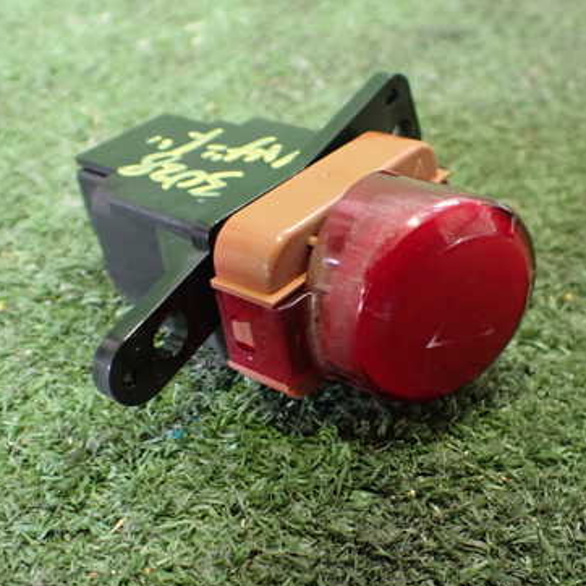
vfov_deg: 38.3
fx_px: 843
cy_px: 311
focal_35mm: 44
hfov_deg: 38.2
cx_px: 350
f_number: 2.3
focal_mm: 5.4
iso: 1000
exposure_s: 1/30
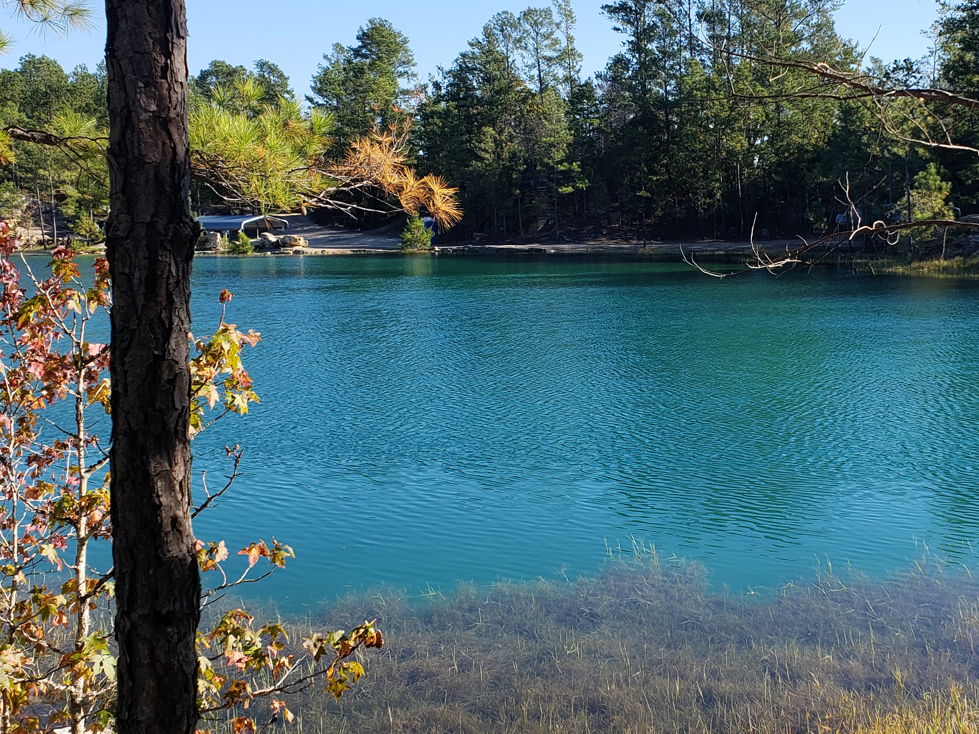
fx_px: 1273
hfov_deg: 41.5
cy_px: 260
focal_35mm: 45
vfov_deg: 32.0
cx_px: 665
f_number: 2.4
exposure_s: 1/740
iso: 50
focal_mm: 4.3
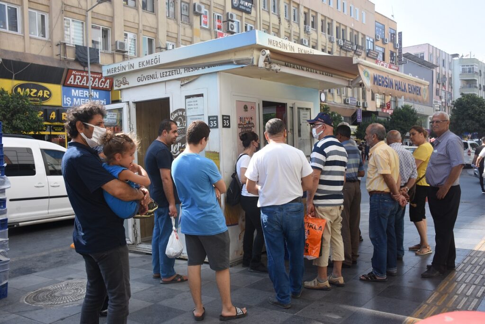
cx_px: 242
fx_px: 465
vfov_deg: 38.4
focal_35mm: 34
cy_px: 162
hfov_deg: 55.1
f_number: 5
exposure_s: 1/500
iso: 200
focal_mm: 23
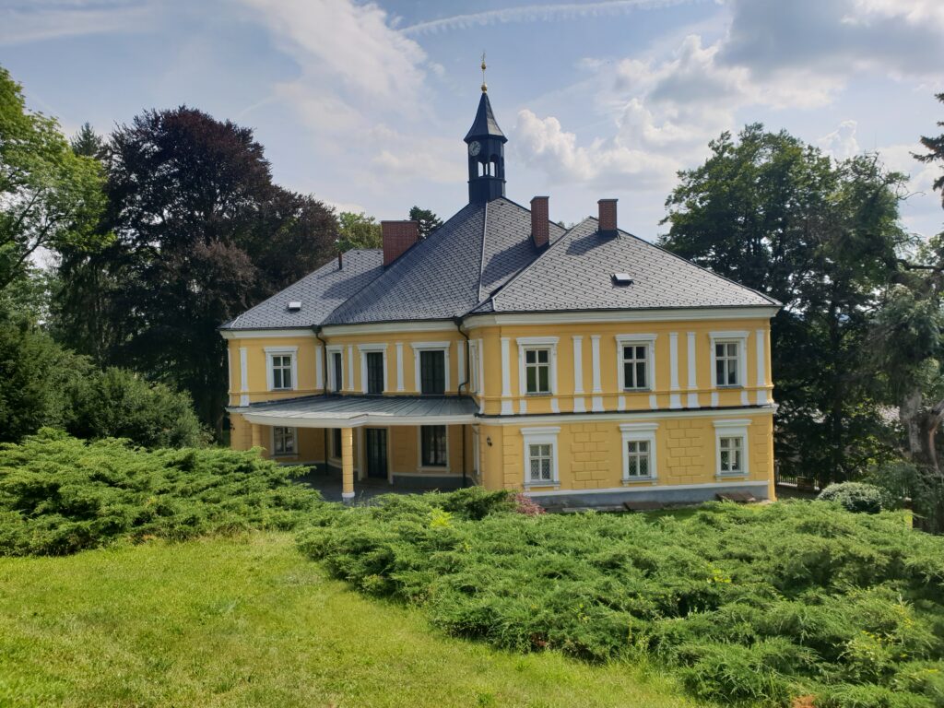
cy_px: 354
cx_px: 472
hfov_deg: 67.3
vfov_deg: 53.1
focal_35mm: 26
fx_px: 709
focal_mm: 4.3
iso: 50
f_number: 2.4
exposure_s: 1/690
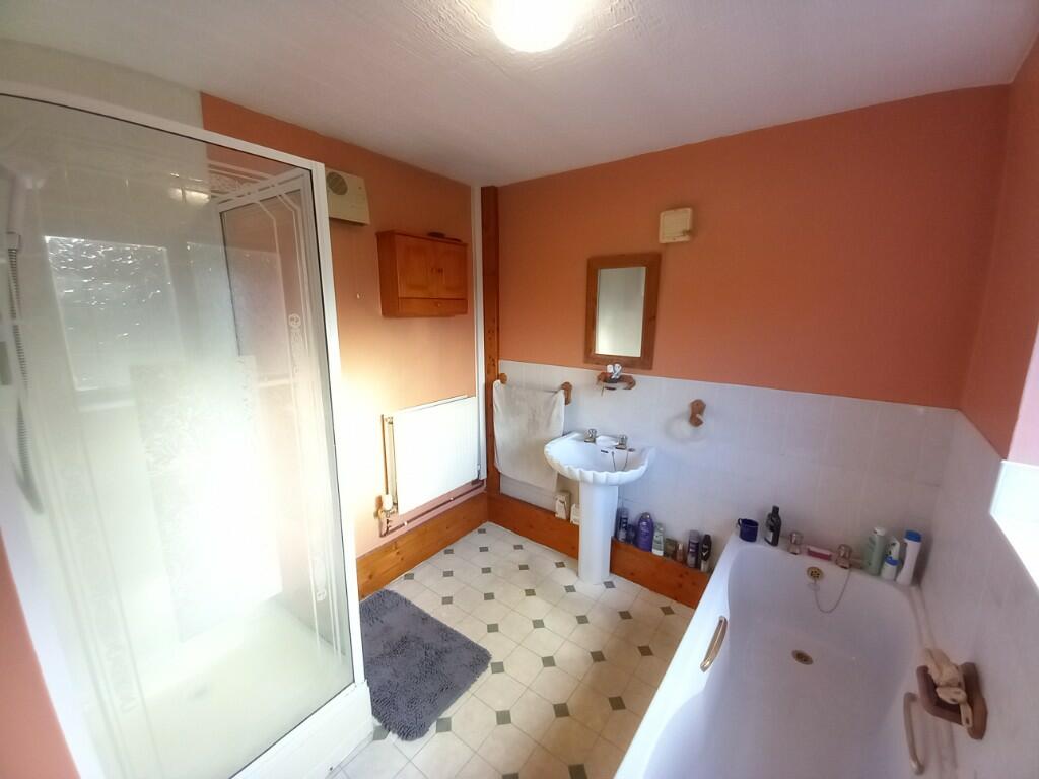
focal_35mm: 13
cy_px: 390
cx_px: 520
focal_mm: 1.13
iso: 100
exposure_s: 1/50
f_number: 2.2
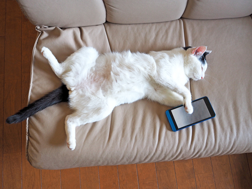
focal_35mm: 34
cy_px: 94
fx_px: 248
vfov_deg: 41.8
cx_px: 126
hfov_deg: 54.0
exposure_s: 1/80
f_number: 2.8
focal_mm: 17
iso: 400
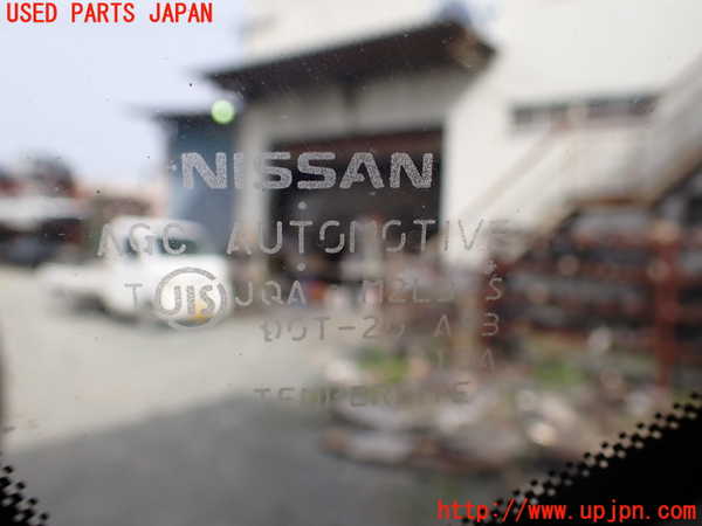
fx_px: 608
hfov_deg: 60.0
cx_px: 351
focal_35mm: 30
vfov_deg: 46.8
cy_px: 263
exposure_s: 1/250
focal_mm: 5.4
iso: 100
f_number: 3.2
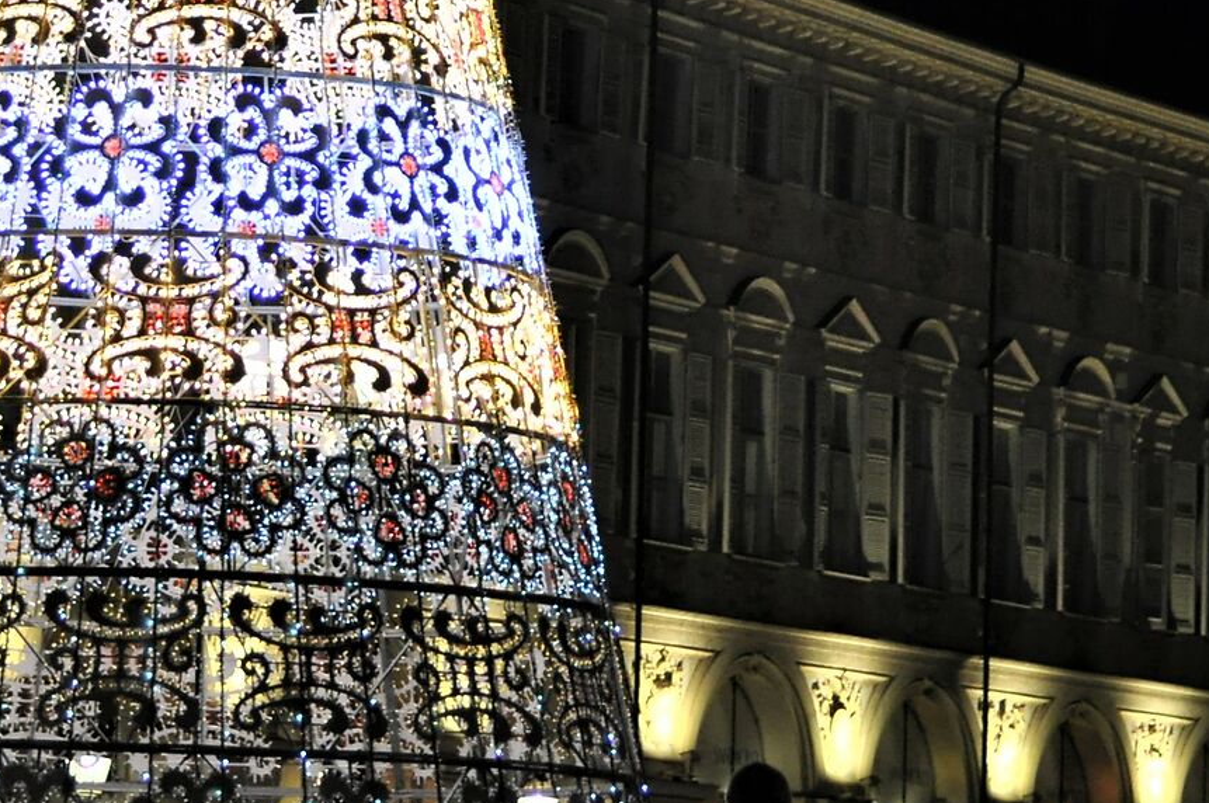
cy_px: -170
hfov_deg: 9.9
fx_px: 7011
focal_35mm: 209
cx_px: 555
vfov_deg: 6.5
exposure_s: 1/500
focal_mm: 50
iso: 1000
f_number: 1.8
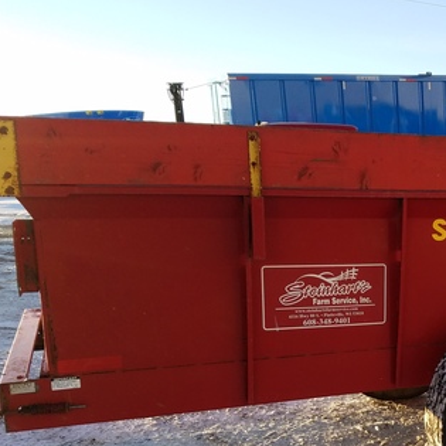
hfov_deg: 30.6
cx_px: 463
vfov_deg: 32.9
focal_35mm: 51
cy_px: 324
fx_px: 743
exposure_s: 1/776
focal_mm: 4.2
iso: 50
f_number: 1.7
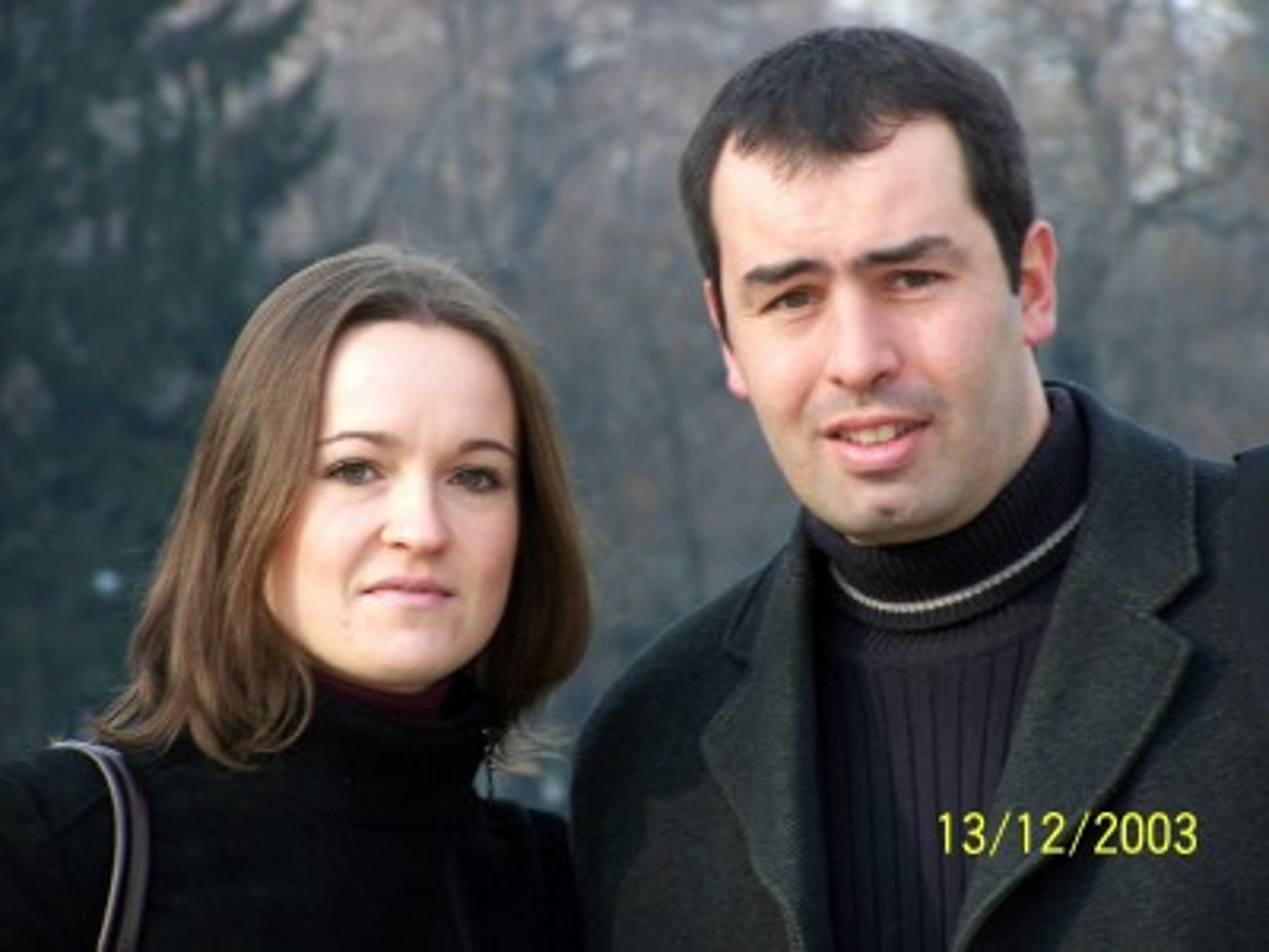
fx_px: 8725
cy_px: 476
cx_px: 634
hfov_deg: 8.3
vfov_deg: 6.2
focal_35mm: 238
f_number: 3.2
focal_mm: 39.5
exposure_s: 1/180
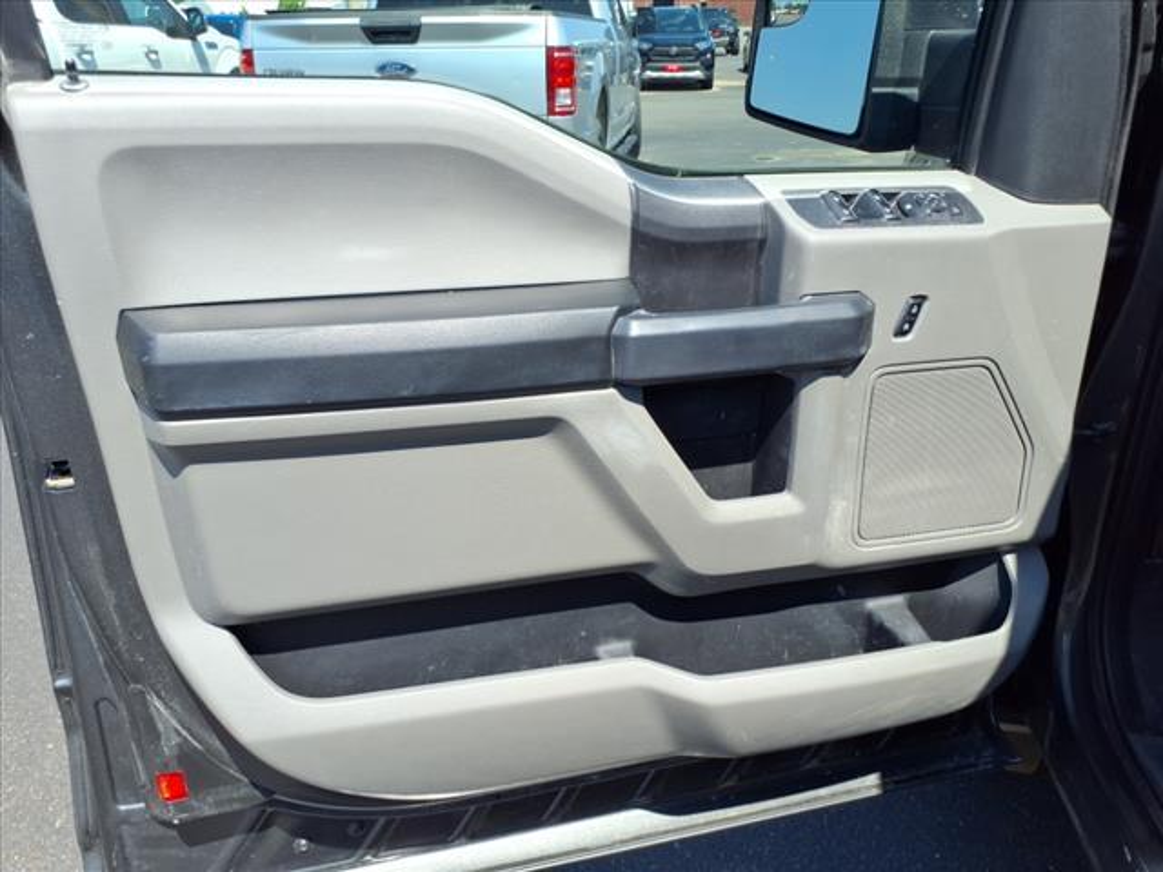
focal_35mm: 27
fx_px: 907
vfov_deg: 51.4
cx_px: 582
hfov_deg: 65.3
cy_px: 436
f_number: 1.9
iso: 40
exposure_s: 1/909
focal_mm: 3.58
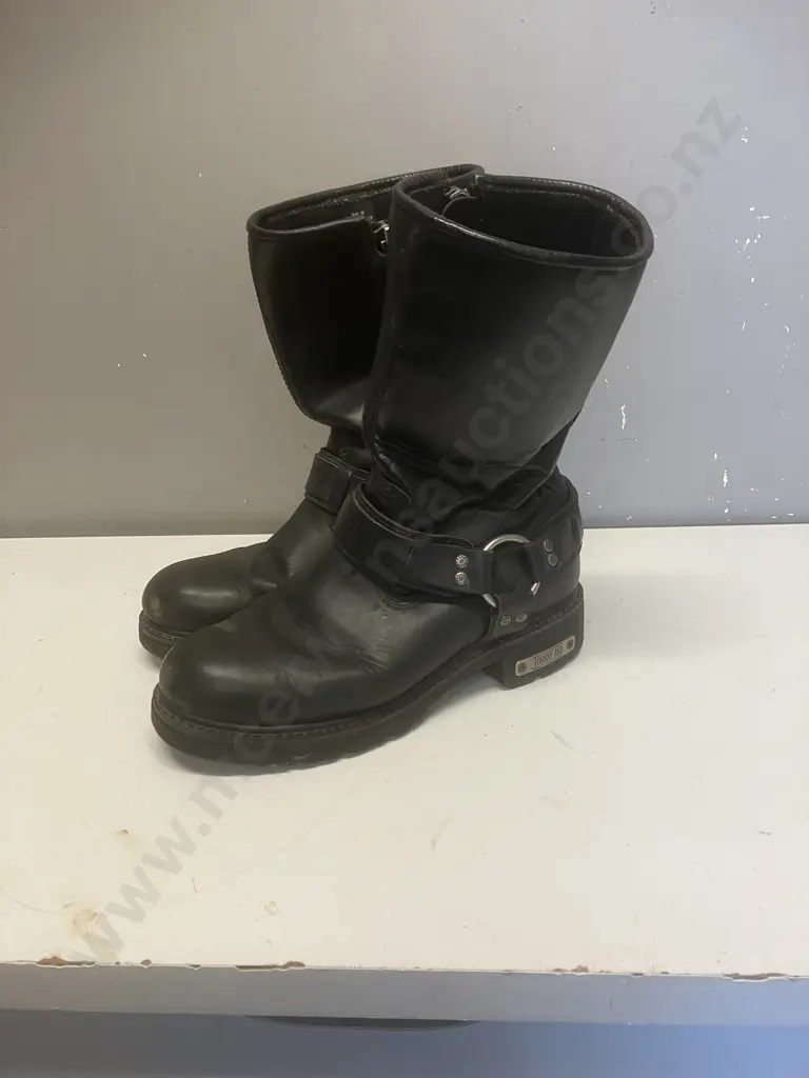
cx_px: 404
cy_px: 539
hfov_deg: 49.7
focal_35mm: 28
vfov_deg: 63.4
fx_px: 873
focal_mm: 3.99
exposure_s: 1/50
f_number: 1.8
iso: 64
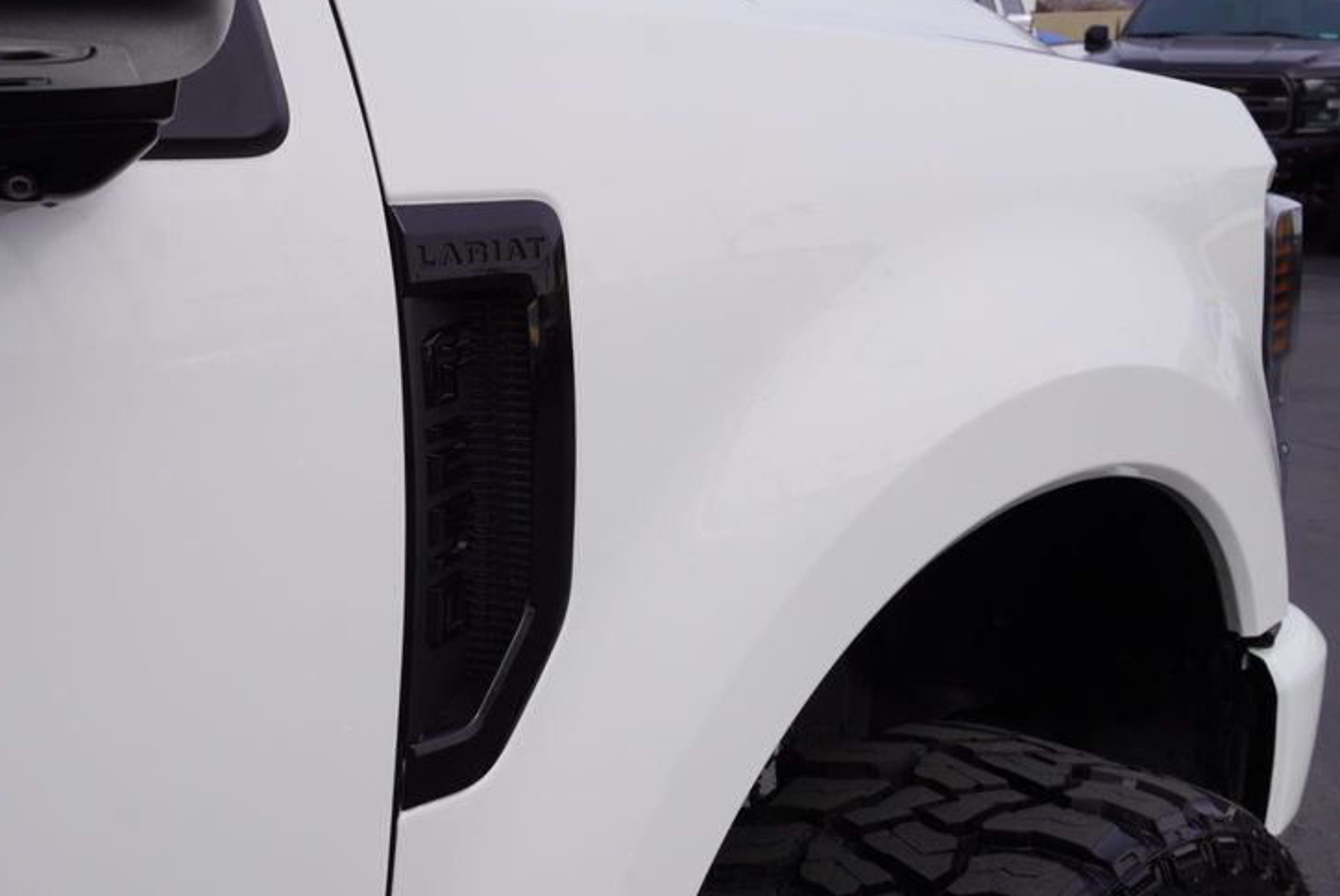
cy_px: 508
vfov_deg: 27.7
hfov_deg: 40.4
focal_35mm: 49
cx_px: 569
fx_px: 1815
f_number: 10
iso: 100
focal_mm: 23
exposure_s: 1/125
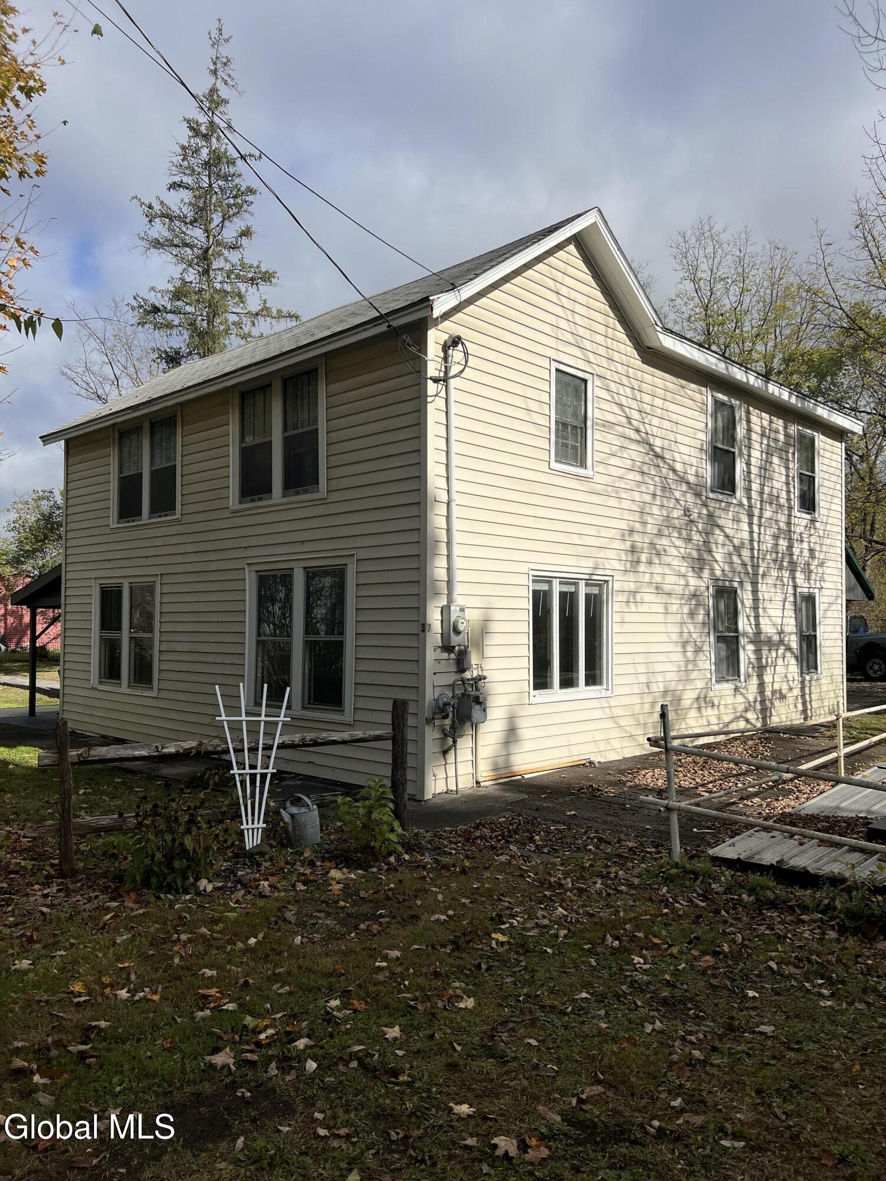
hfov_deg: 53.1
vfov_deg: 67.3
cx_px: 443
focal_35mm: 26
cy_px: 590
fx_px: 887
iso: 50
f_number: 1.5
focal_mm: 5.7
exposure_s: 1/8696
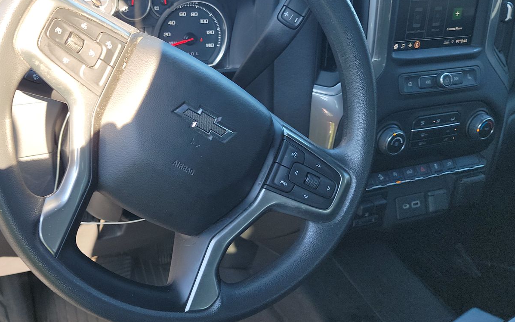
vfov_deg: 37.0
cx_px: 191
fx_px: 477
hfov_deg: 56.0
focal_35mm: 34
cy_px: 117
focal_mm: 6.7
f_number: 1.8
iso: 62
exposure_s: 1/59
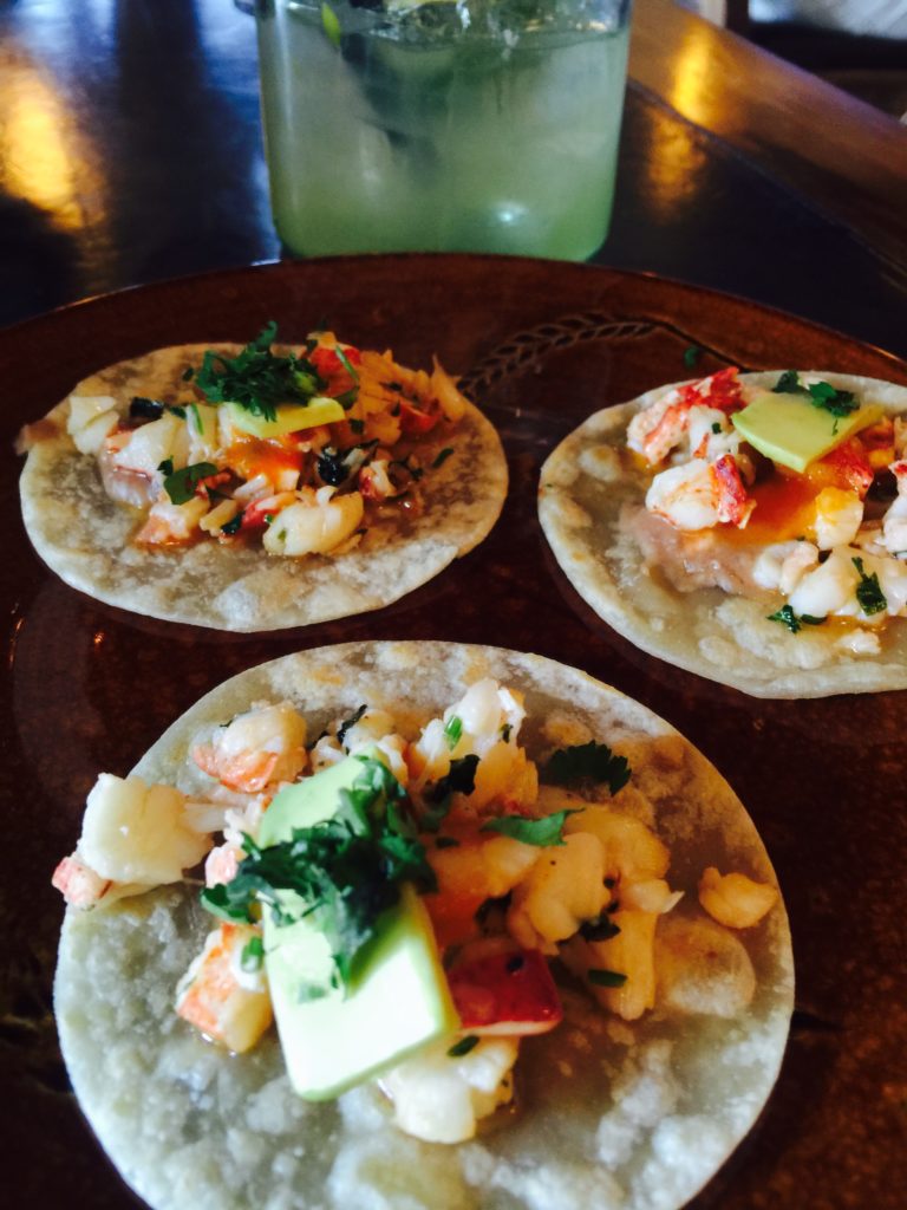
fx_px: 1013
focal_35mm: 29
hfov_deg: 48.2
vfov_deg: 61.7
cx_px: 454
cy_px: 605
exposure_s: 1/4
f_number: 2.2
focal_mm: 4.15
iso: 64
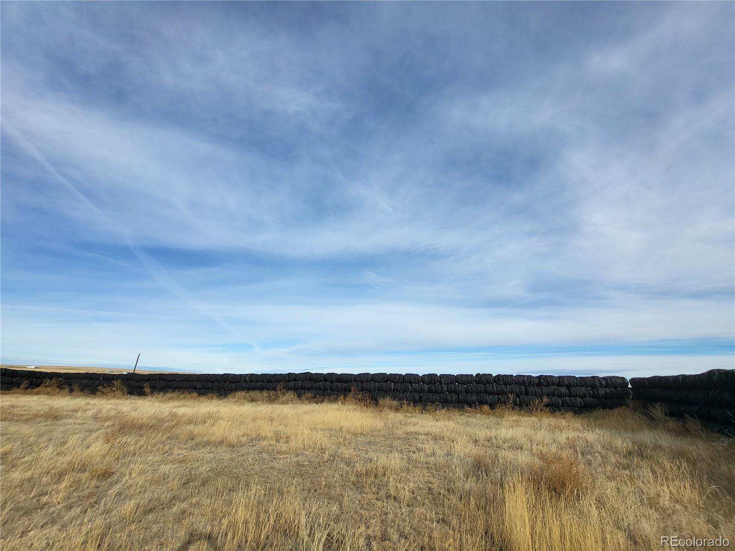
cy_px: 276
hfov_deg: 106.2
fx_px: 276
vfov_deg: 89.9
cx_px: 368
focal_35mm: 13
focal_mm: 1.74
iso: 32
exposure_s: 1/1096
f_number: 2.2
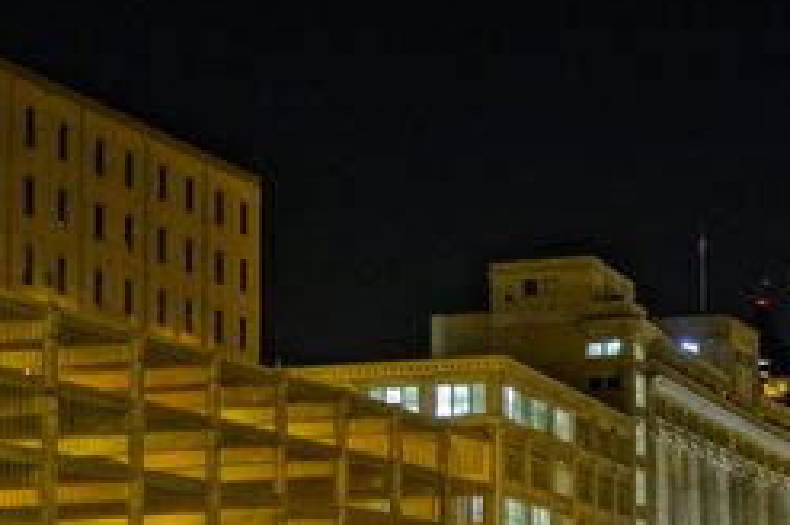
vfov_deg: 14.6
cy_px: 597
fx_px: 1994
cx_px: 771
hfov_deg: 21.7
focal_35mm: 91
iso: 800
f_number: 2.2
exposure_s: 1/13
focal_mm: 11.46
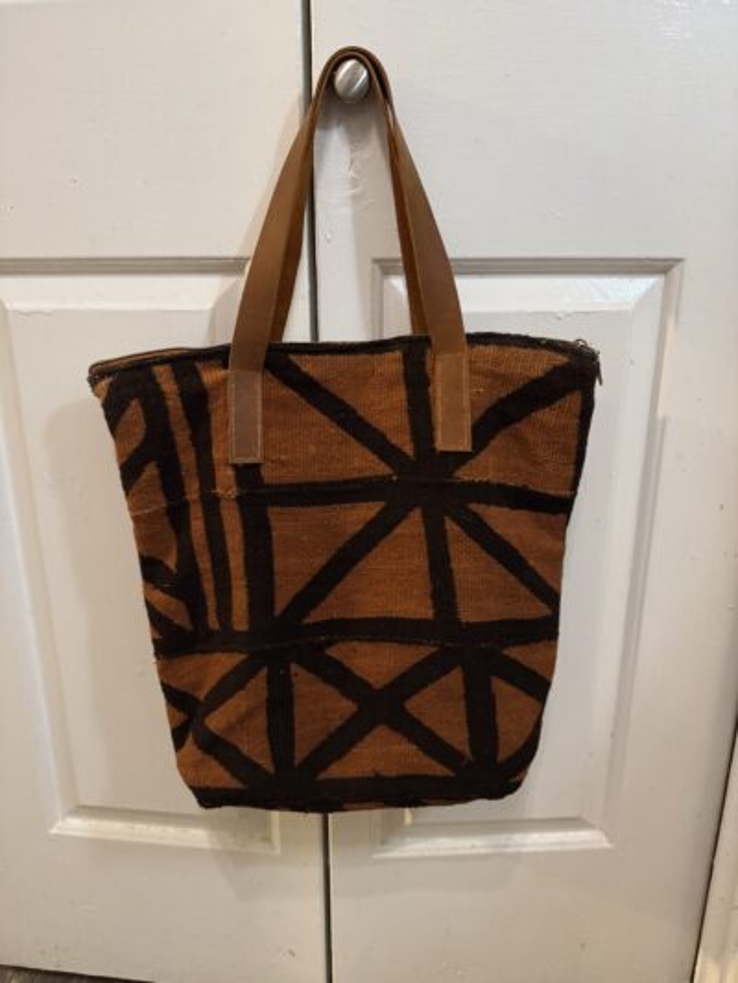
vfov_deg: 71.6
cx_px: 369
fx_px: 682
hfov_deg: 56.8
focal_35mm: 24
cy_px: 492
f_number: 1.78
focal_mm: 6.76
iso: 800
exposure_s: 1/60
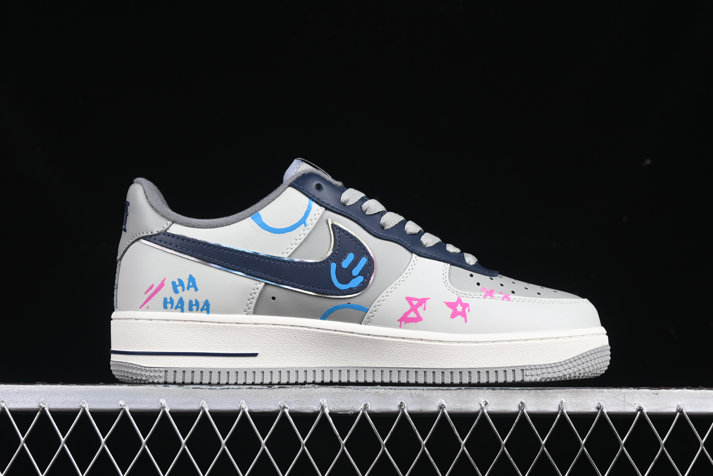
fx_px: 1485
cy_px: 238
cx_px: 356
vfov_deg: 18.2
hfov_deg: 27.0
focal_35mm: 75
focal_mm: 50
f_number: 8
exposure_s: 1/80
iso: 160
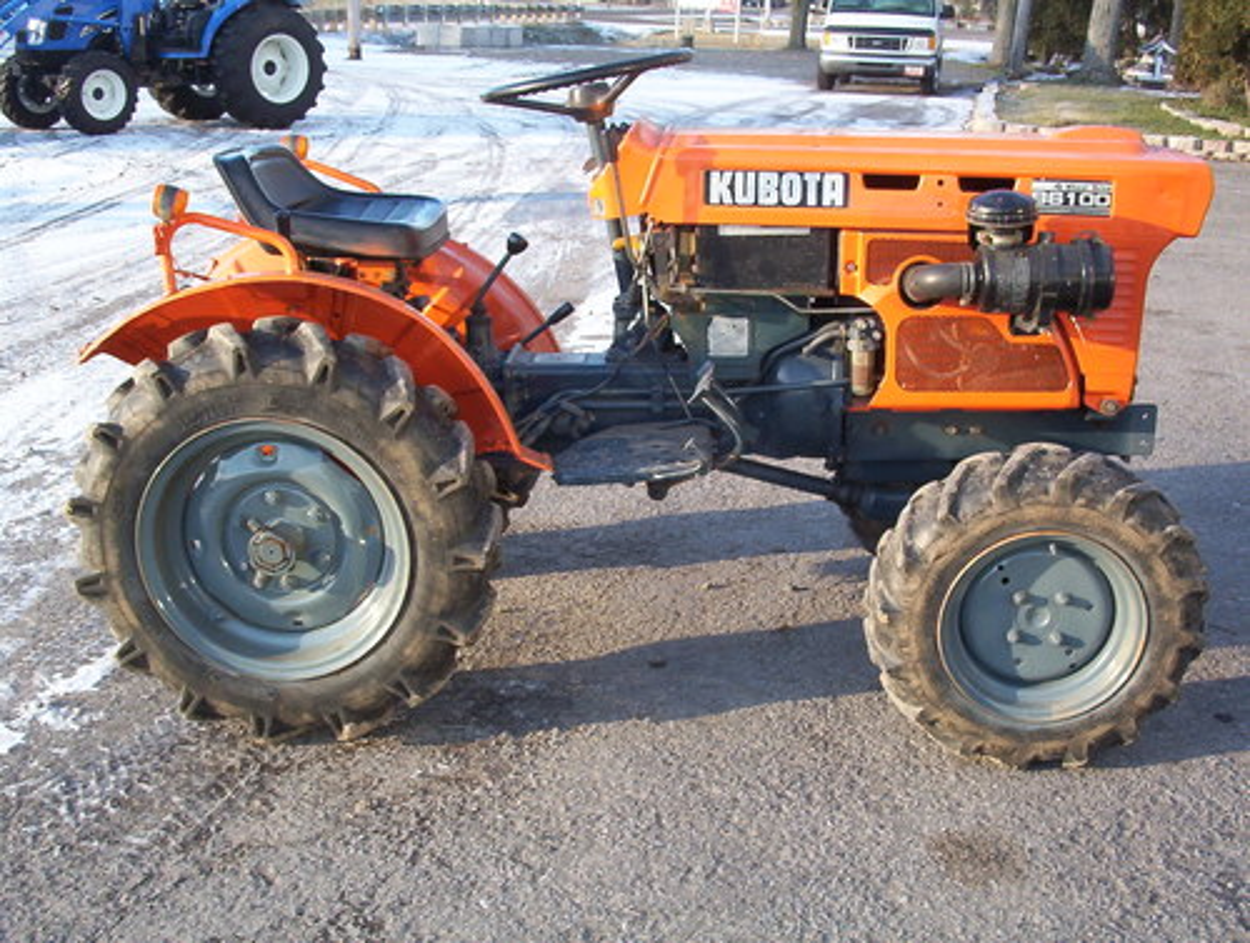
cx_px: 625
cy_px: 472
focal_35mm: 39
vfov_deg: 36.9
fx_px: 1411
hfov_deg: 47.8
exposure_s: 1/96.3
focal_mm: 6
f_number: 4.5
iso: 100
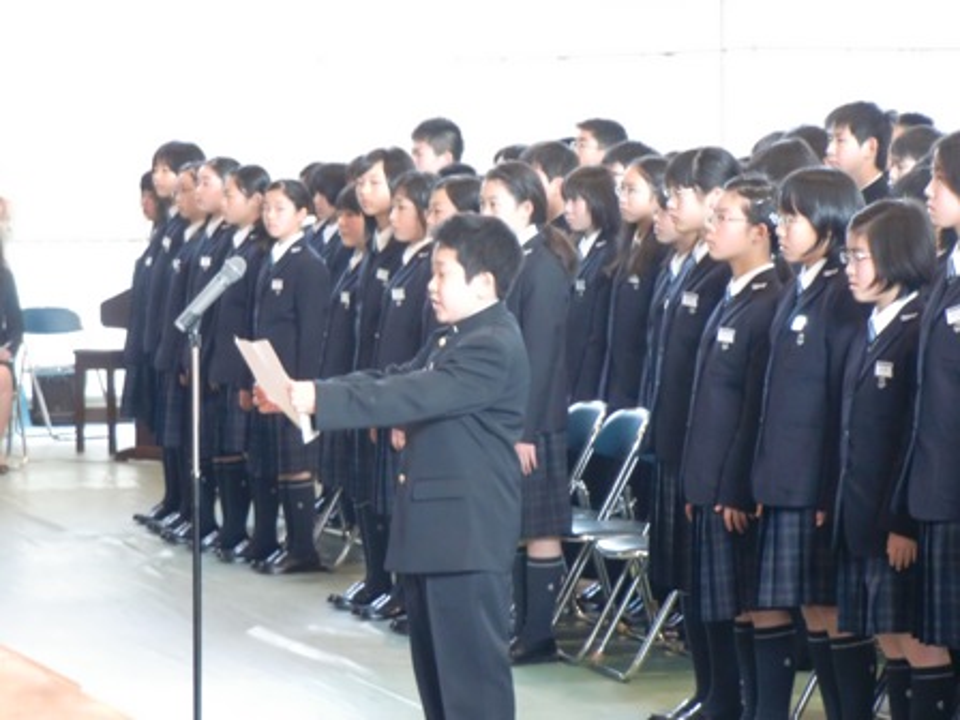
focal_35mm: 145
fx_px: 4021
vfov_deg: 10.2
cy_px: 360
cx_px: 480
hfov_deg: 13.6
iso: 400
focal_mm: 25.9
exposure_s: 1/10
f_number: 4.6
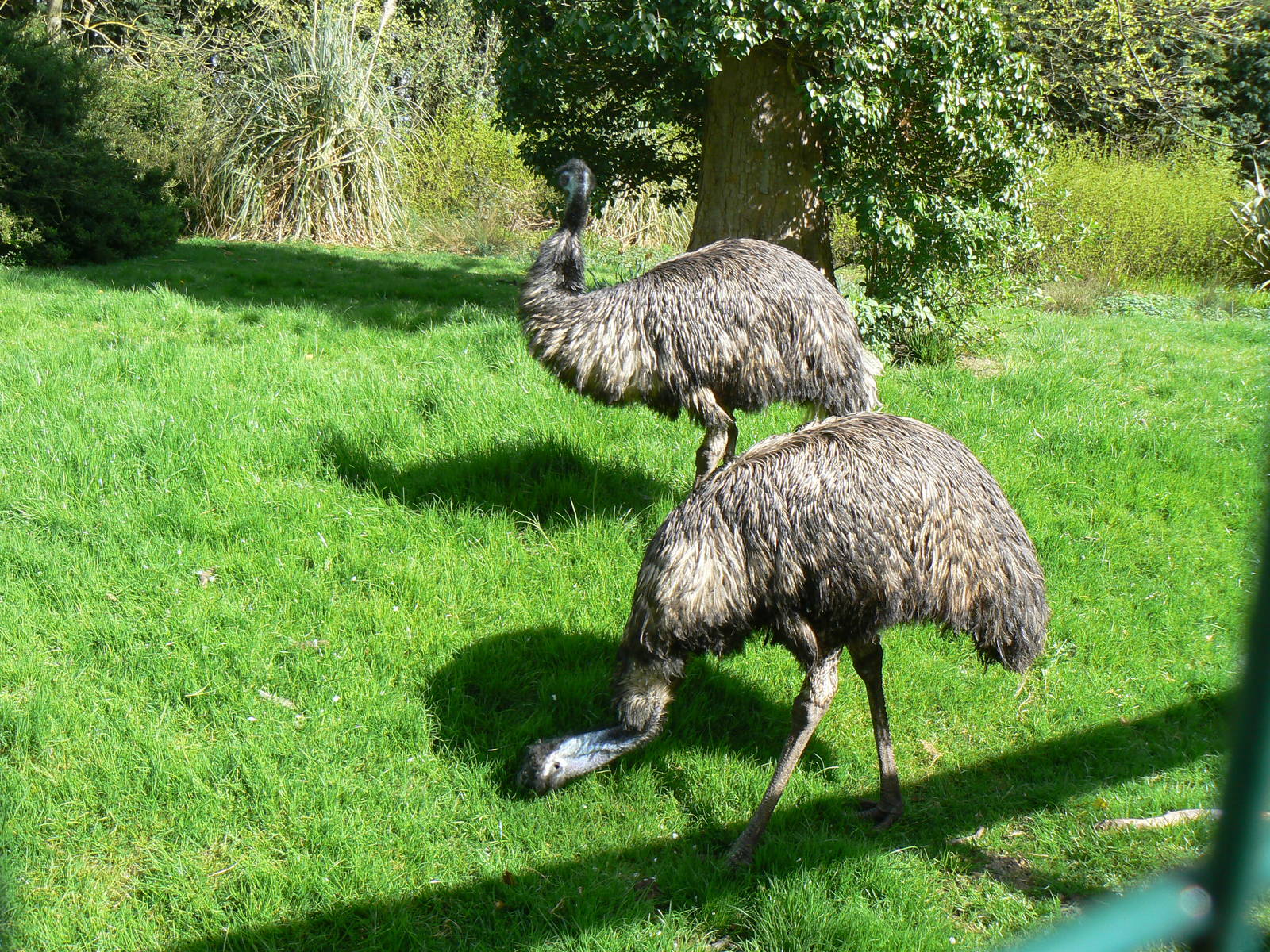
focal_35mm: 36
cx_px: 635
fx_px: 1321
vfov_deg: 39.7
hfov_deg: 51.4
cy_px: 476
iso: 80
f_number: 5.6
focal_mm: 6
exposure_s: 1/160
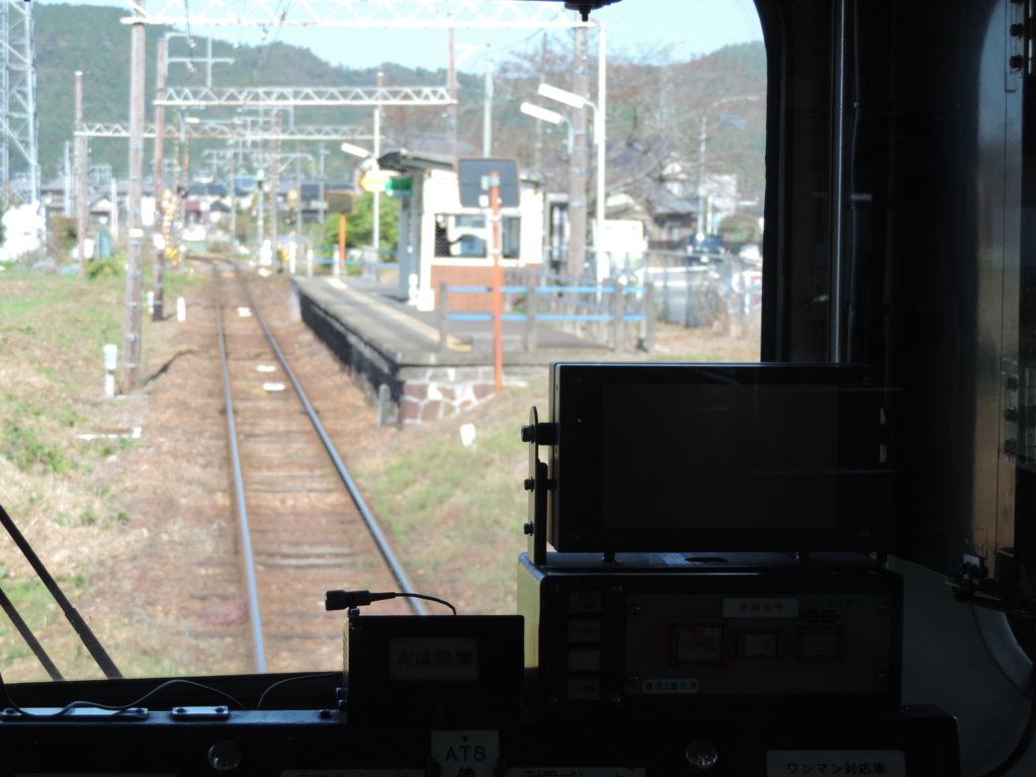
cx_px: 518
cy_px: 388
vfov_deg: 17.4
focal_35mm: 85
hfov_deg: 23.0
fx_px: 2544
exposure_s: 1/160
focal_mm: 15.1
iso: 80
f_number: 4
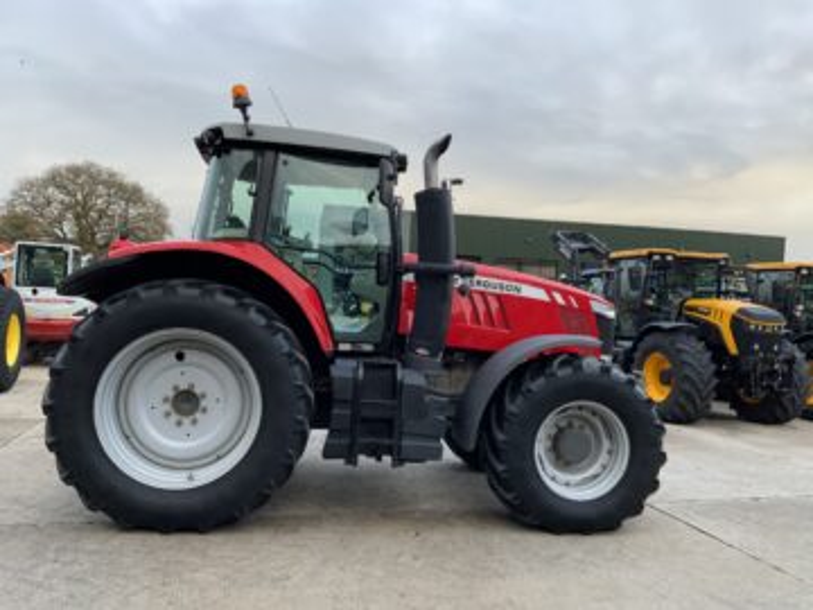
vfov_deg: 48.2
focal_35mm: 29
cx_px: 406
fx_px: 681
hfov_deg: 61.7
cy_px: 305
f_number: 1.8
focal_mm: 3
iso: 16
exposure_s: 1/125
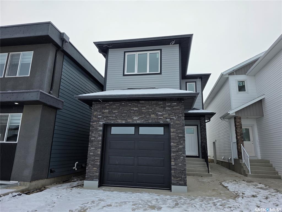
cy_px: 106
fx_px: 187
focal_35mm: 23
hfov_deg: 73.9
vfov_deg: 58.9
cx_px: 141
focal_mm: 6.3
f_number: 1.7
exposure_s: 1/3309
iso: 80
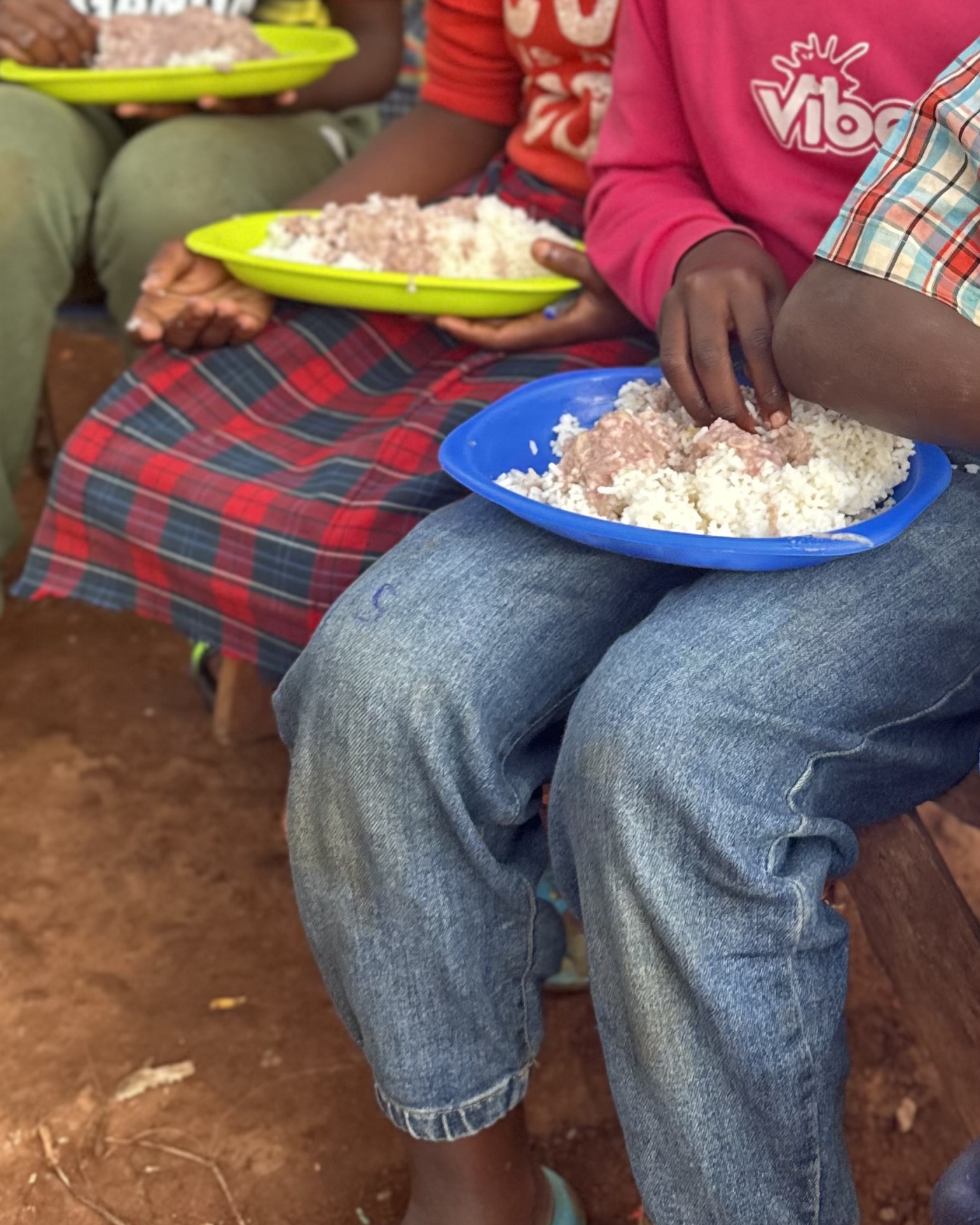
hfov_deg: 26.9
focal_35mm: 54
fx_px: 1958
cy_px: 168
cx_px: 918
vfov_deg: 33.3
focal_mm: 6.86
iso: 250
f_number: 1.78
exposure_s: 1/60
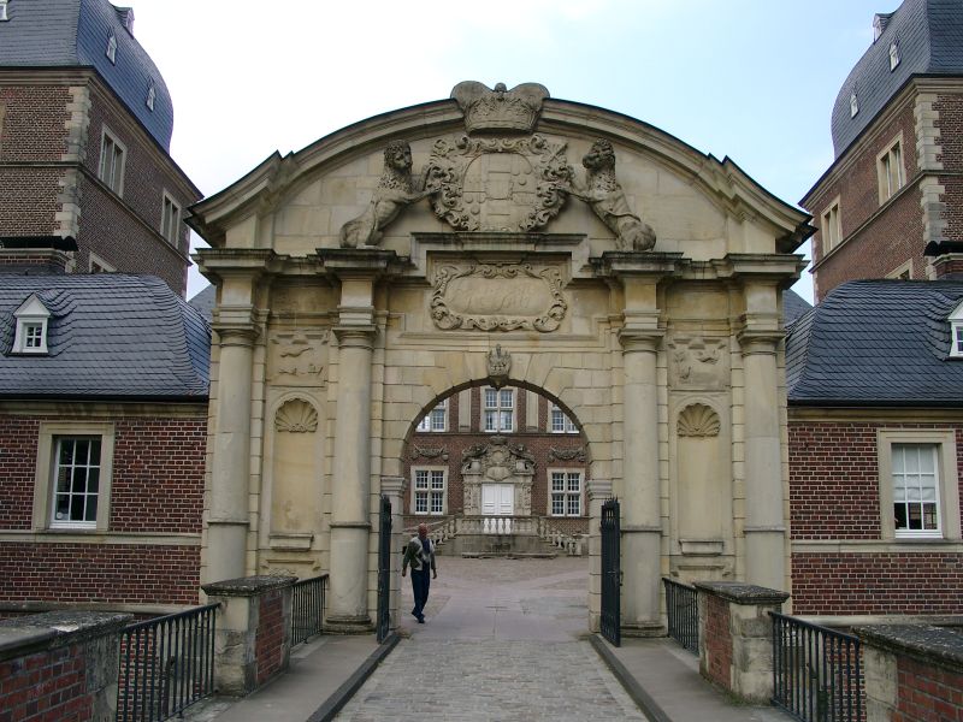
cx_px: 482
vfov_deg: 41.8
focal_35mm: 34
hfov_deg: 54.0
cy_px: 361
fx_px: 946
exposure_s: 1/309
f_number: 4
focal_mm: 7.13
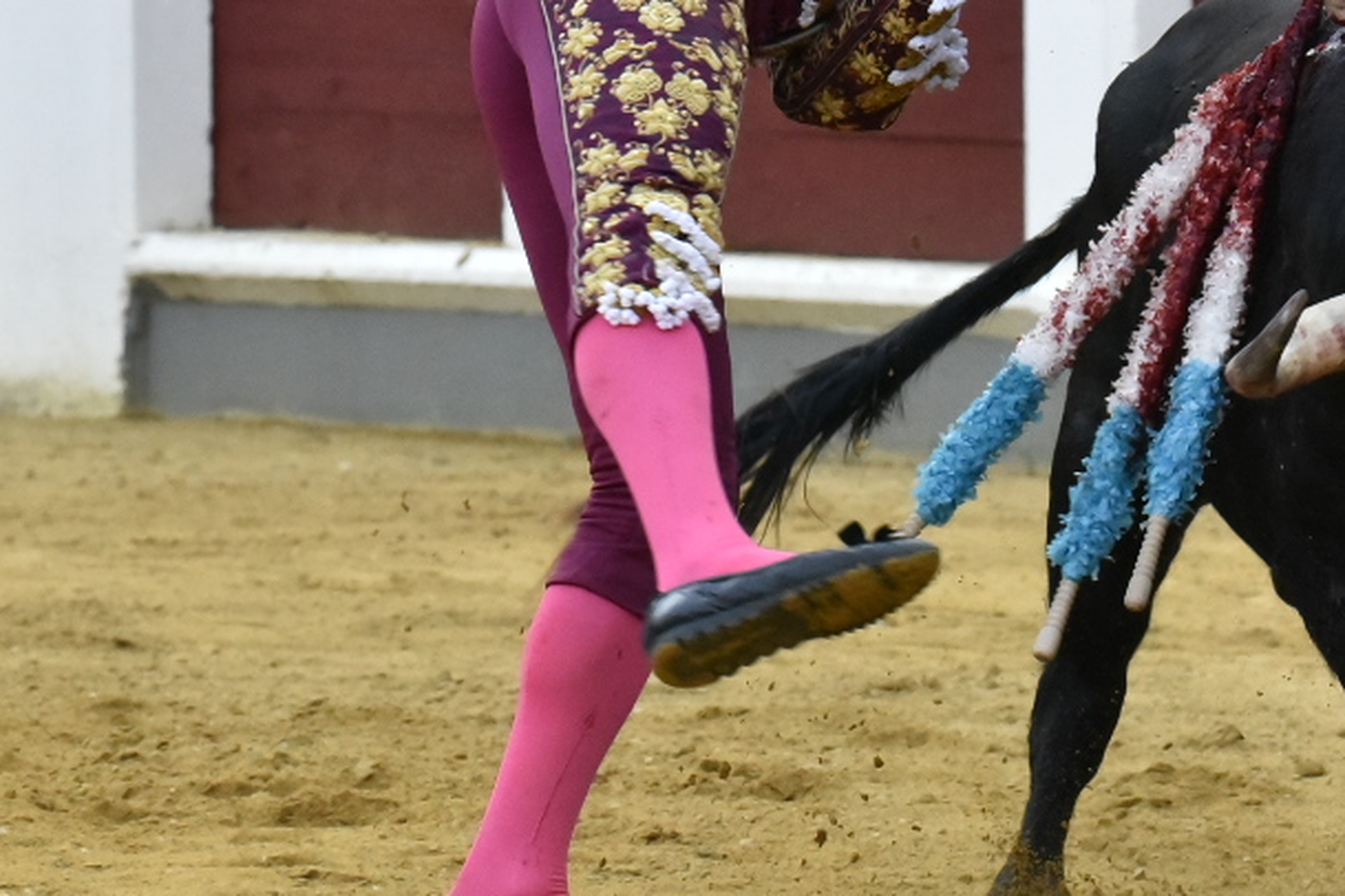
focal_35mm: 585
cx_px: 1076
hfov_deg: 3.5
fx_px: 21855
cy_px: -40
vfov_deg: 2.3
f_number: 9
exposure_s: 1/800
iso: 6400
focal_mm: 220
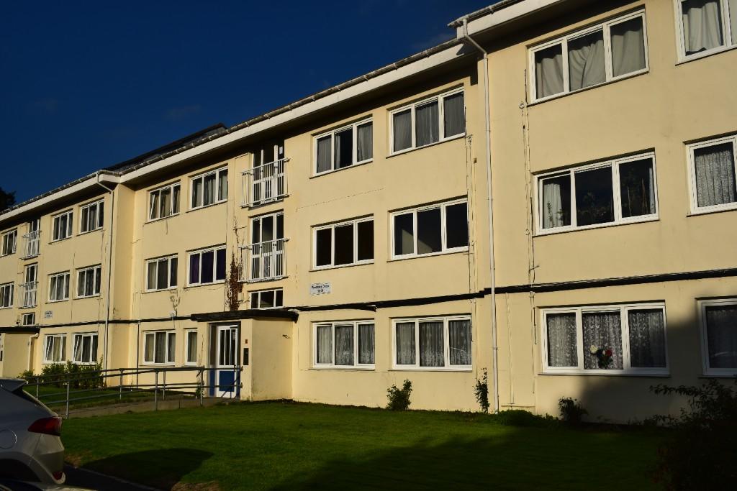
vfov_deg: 36.9
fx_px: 737
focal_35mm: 36
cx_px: 368
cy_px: 246
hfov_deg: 53.1
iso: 200
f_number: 13
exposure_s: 1/800
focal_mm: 24
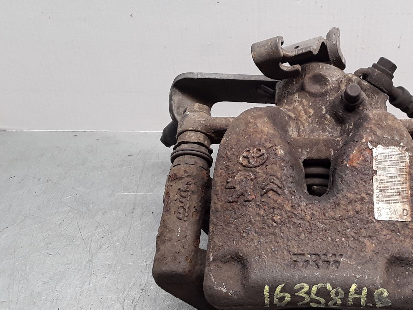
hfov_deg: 41.0
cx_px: 303
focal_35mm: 45
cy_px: 171
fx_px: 537
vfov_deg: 32.2
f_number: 1.9
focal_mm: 2.91
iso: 50
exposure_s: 1/50
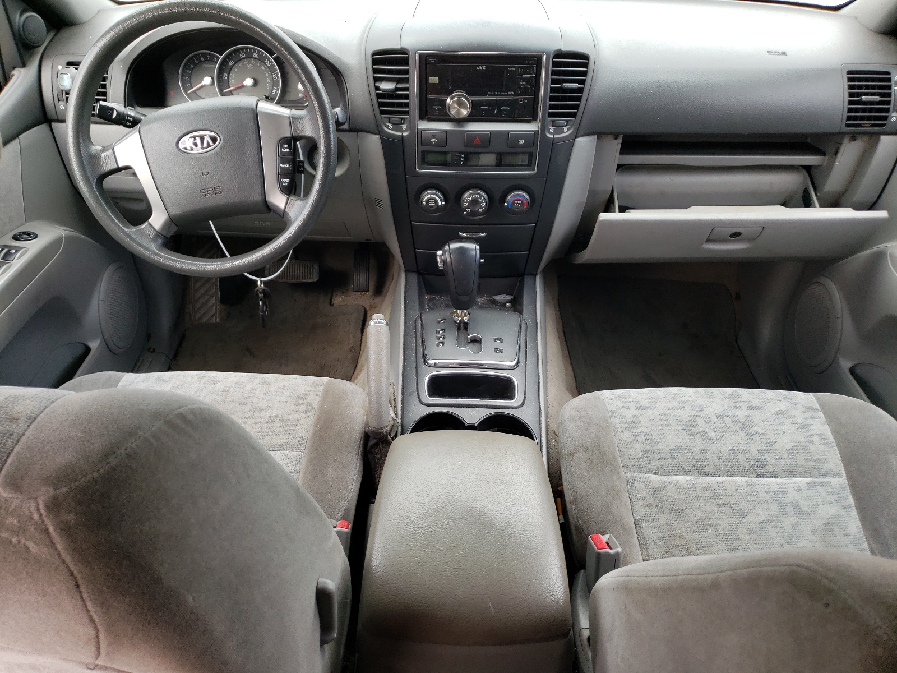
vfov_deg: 53.1
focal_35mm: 26
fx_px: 674
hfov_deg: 67.3
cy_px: 336
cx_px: 448
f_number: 1.5
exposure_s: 1/133
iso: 50
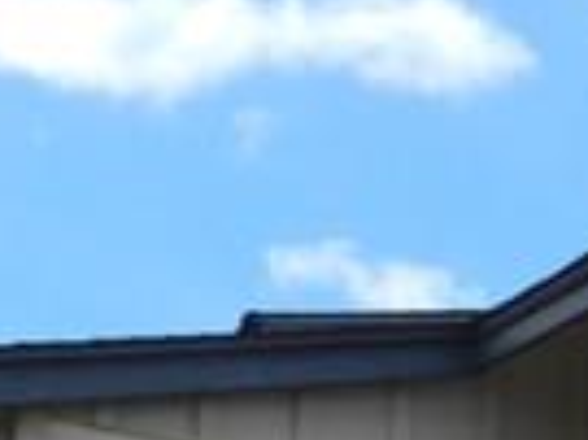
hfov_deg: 10.2
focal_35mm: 180
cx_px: 1141
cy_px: 741
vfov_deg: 8.0
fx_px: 3055
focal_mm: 6.7
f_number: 4
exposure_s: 1/1000
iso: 160
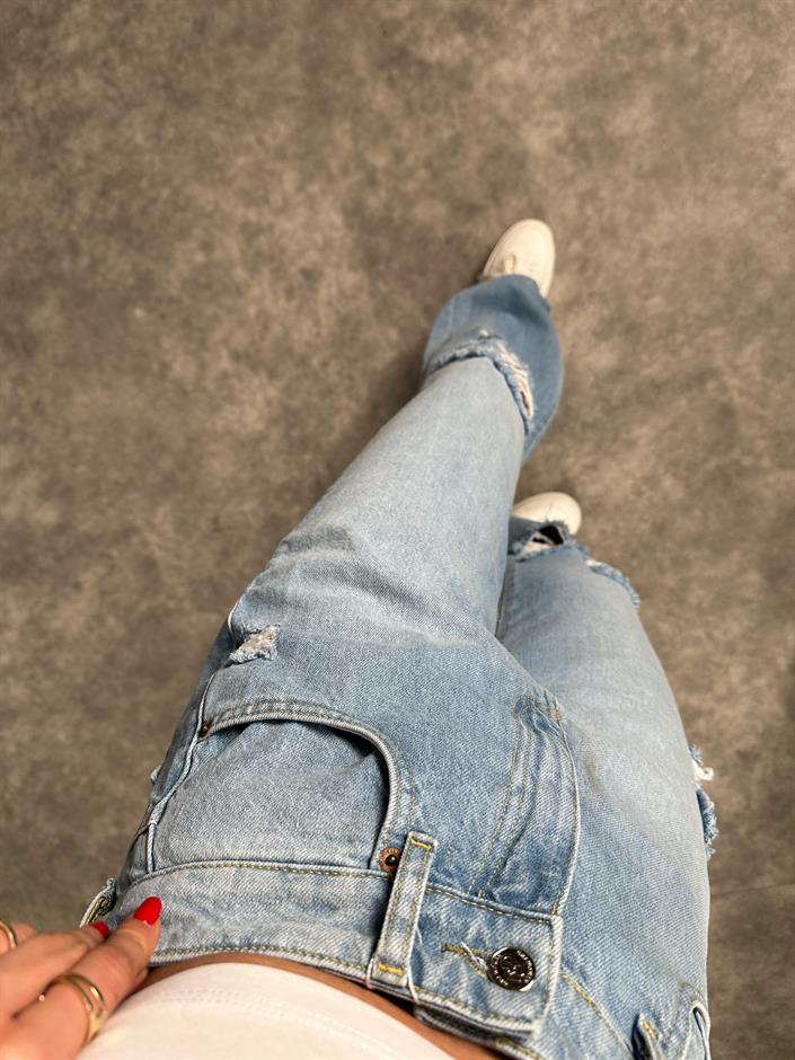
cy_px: 530
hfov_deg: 56.8
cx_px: 398
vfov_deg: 71.6
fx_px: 735
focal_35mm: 24
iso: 100
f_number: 1.78
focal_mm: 6.86
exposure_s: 1/121
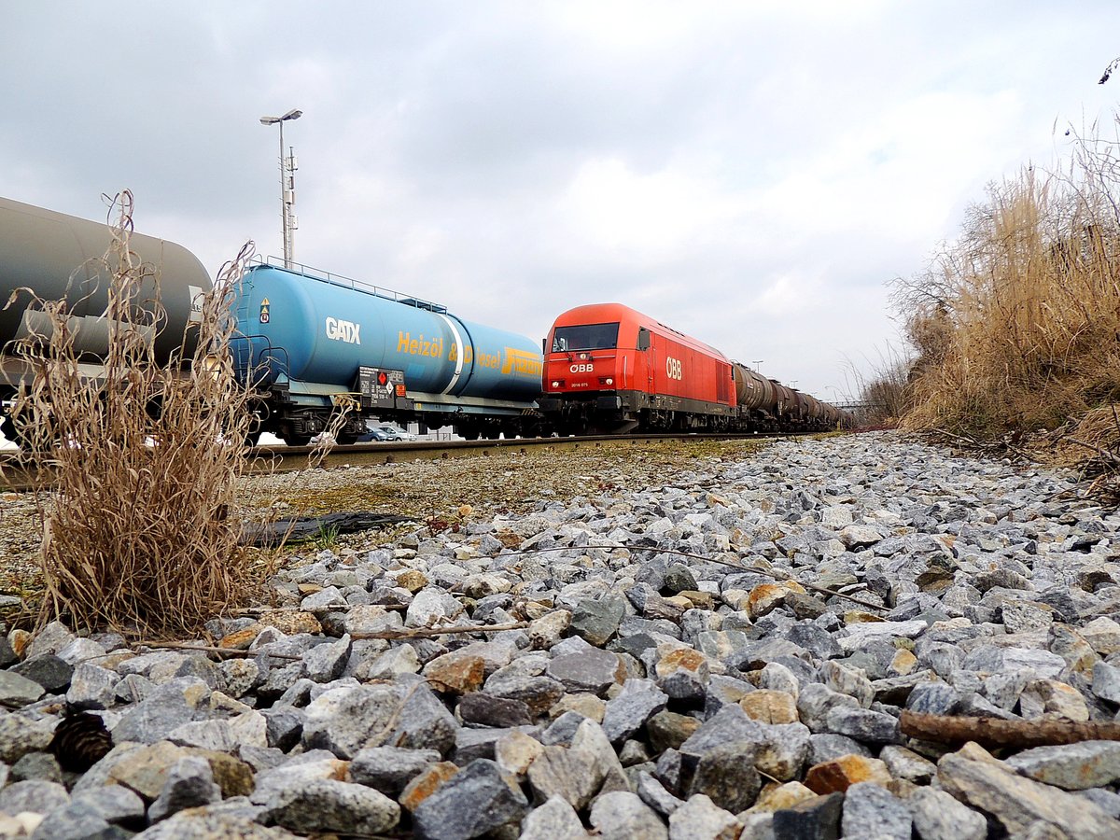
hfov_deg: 71.6
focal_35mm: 24
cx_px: 560
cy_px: 420
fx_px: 777
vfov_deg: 56.8
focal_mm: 4.3
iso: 100
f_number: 3
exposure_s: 1/1000
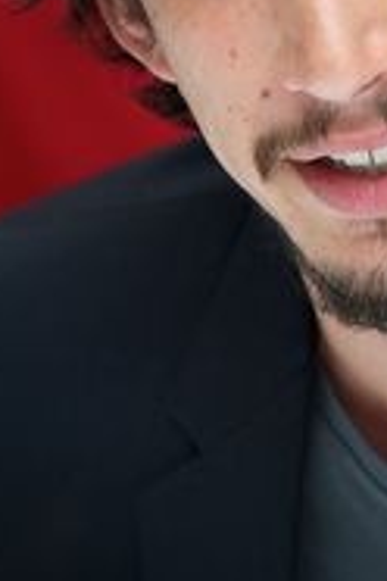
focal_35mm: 537
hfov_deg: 2.6
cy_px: 22
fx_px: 8658
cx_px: 343
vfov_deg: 3.8
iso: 640
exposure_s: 1/100
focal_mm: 250
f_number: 5.6
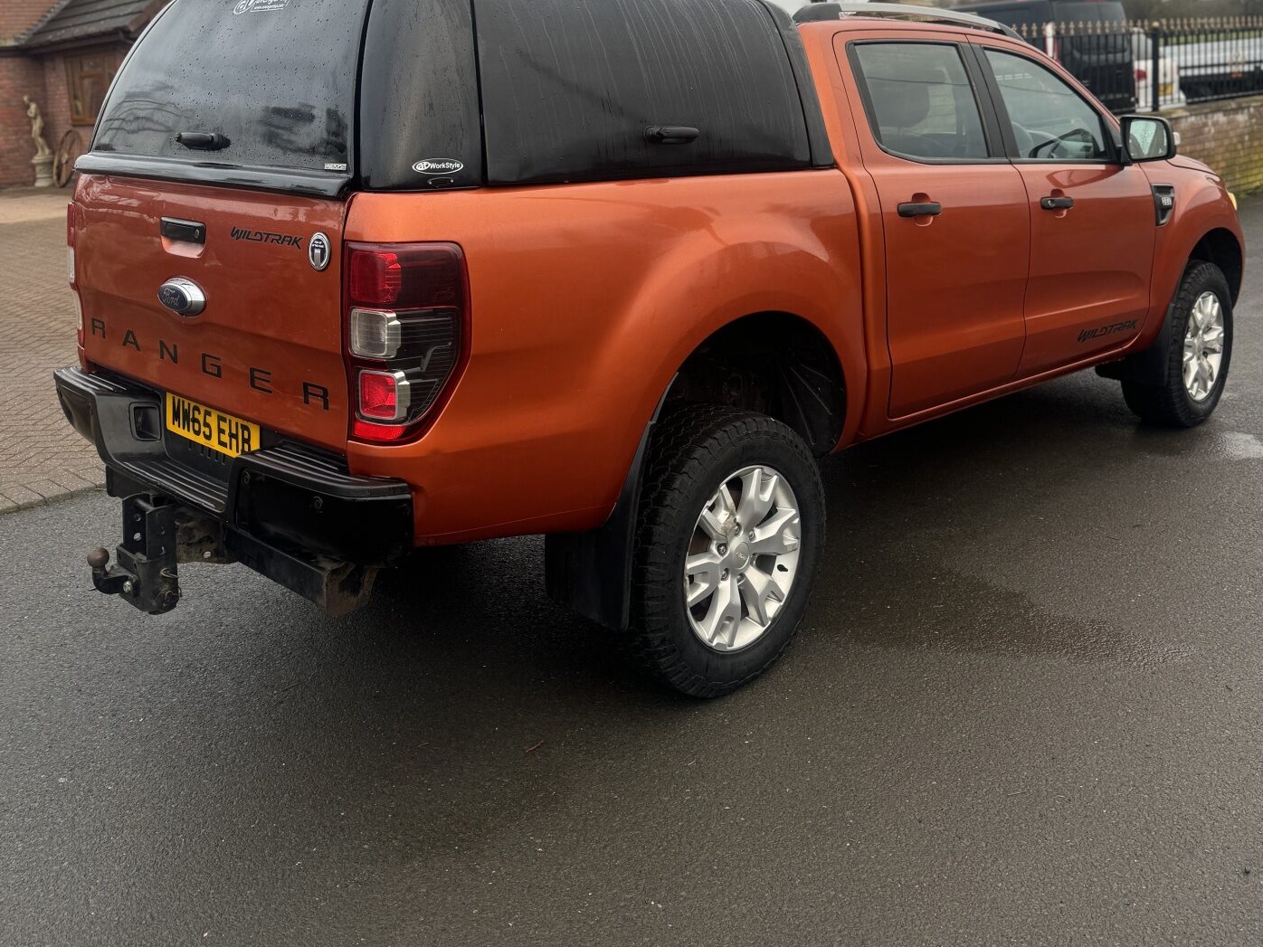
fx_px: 1204
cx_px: 643
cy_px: 227
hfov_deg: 55.3
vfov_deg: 41.6
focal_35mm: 33
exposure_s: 1/121
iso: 50
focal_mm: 6.76
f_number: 1.78
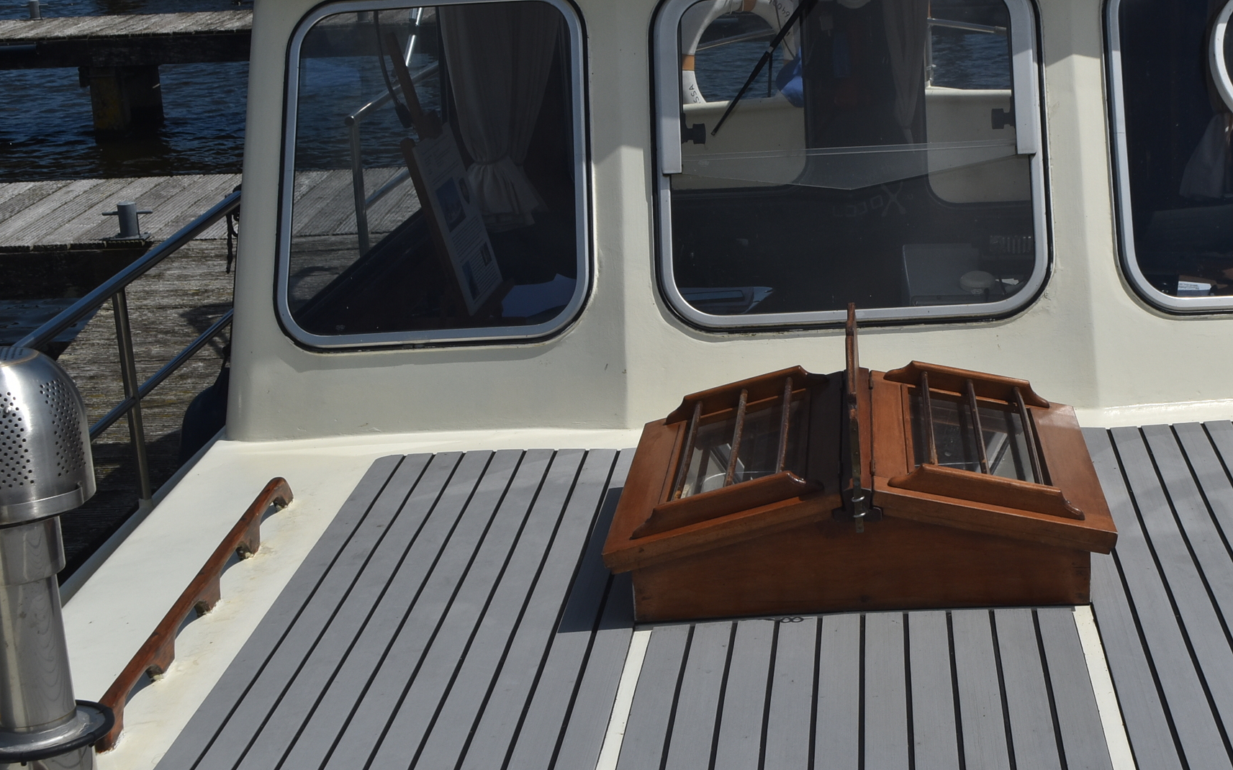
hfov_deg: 30.3
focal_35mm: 67
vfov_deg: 19.4
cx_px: 870
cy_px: 317
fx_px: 2251
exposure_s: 1/500
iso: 200
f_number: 13
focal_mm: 30
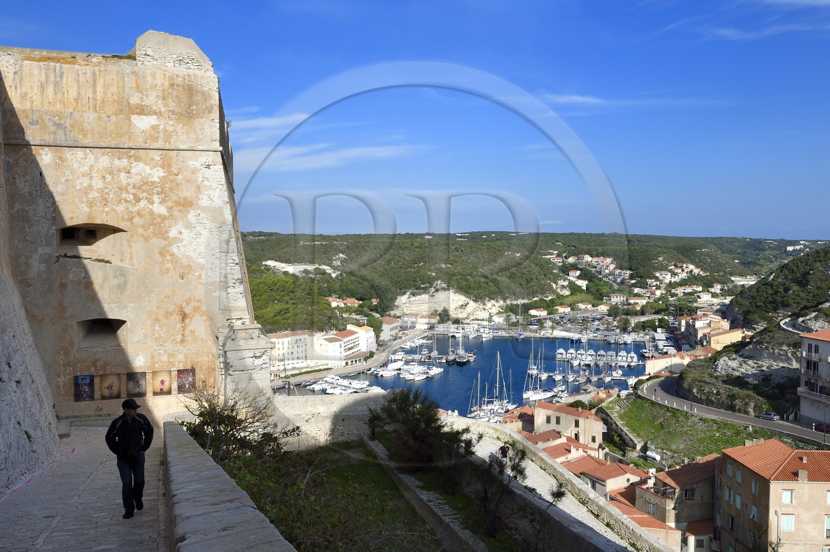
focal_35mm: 29
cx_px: 415
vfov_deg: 44.9
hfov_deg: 63.7
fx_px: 668
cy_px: 276
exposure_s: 1/160
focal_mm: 29
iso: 200
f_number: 16
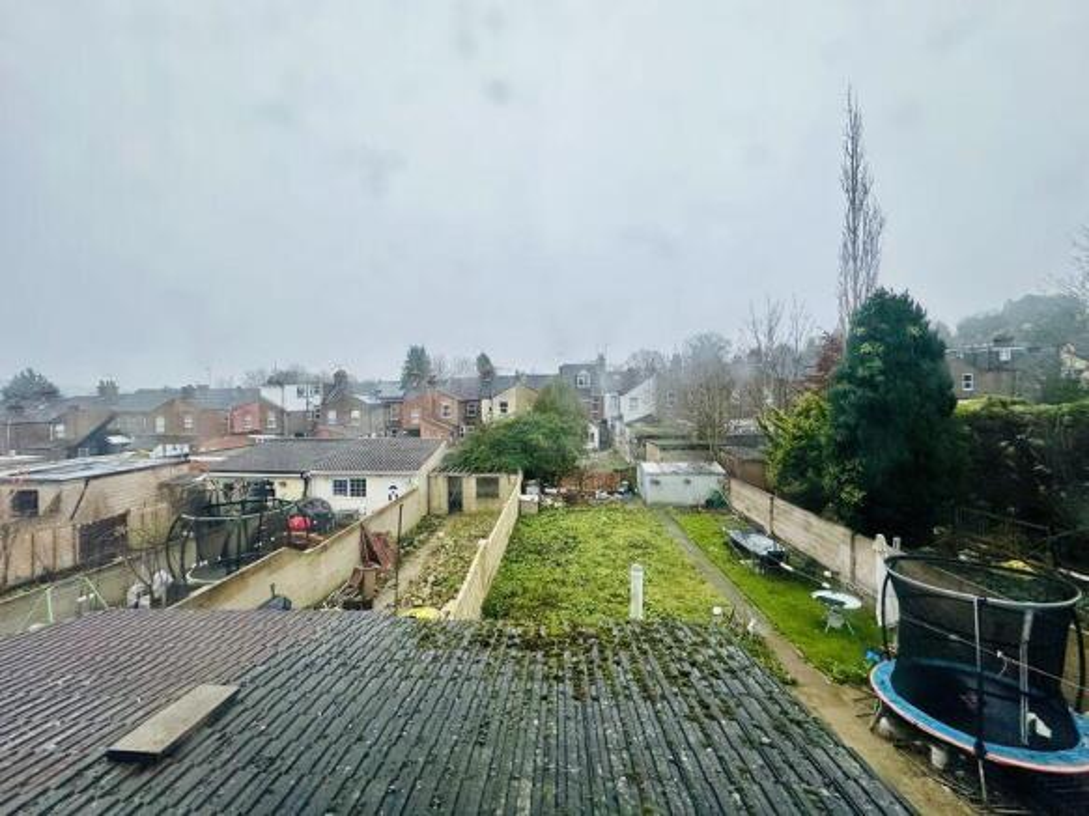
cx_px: 544
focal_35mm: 14
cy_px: 408
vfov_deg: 85.7
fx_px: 440
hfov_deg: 102.1
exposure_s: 1/100
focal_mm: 2.22
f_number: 2.2
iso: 200
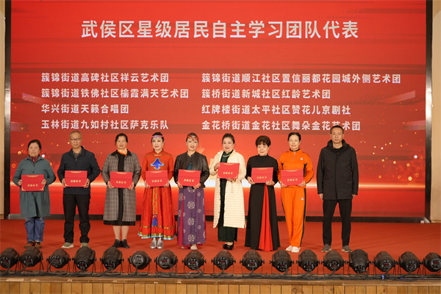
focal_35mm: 70
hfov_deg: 28.8
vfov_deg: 19.5
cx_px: 220
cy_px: 147
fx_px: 857
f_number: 2.8
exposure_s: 1/125
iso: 400
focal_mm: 70
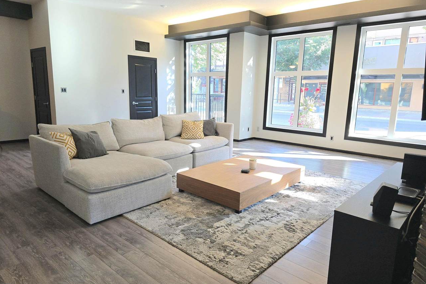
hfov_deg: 73.7
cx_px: 213
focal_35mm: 24
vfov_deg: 53.1
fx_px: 284
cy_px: 143
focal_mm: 6.3
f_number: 1.7
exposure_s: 1/120
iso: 125
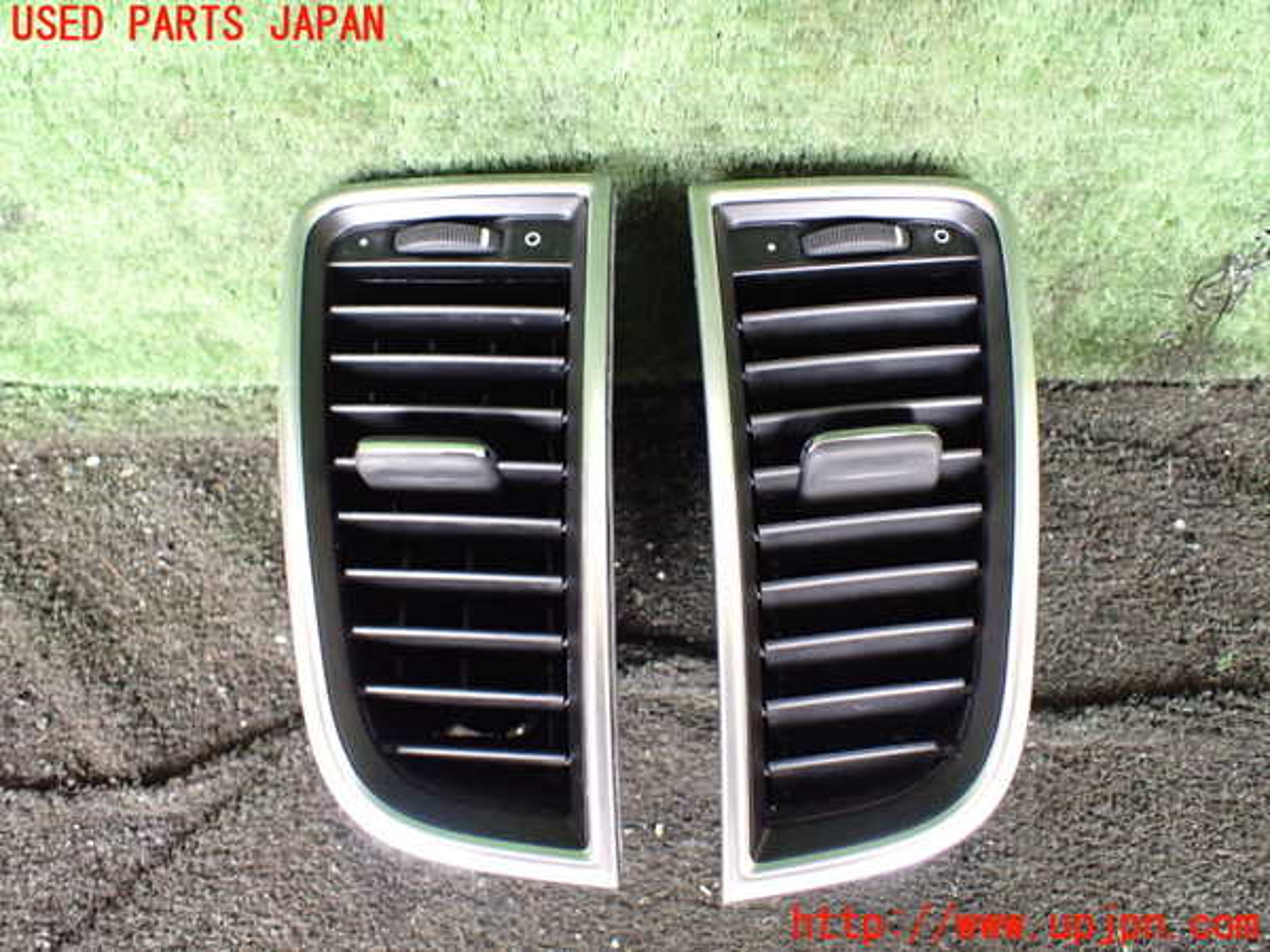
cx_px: 635
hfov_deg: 60.0
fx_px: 1101
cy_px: 476
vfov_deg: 46.8
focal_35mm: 30
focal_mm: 5.4
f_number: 2.3
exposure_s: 1/125
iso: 800
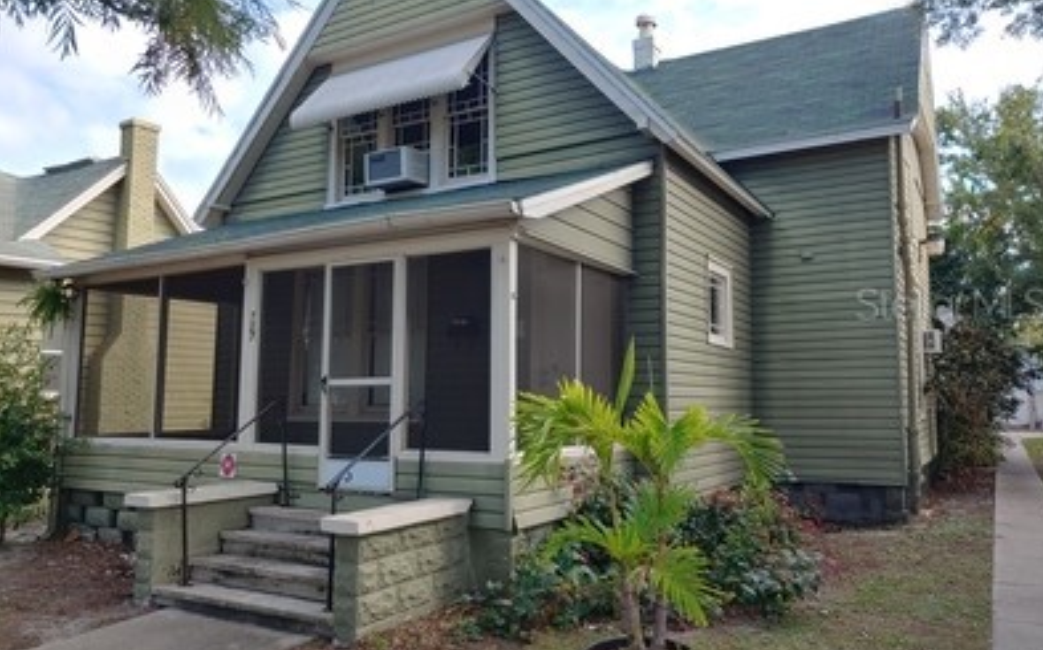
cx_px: 525
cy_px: 302
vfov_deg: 45.9
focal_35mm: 27
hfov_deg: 68.4
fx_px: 767
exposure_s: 1/221
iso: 50
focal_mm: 4.23
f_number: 1.5
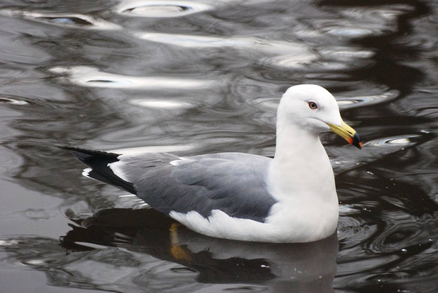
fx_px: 4933
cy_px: 146
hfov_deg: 5.1
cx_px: 219
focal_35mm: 405
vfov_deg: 3.4
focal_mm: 270
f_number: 5.6
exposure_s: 1/1250
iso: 1600
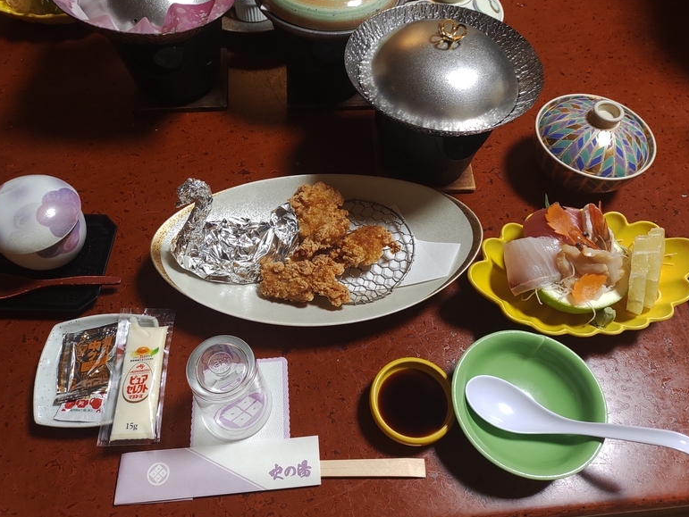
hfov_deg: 63.4
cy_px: 263
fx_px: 558
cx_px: 349
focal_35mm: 28
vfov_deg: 49.8
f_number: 1.79
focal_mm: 4.71
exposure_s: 1/40
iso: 330
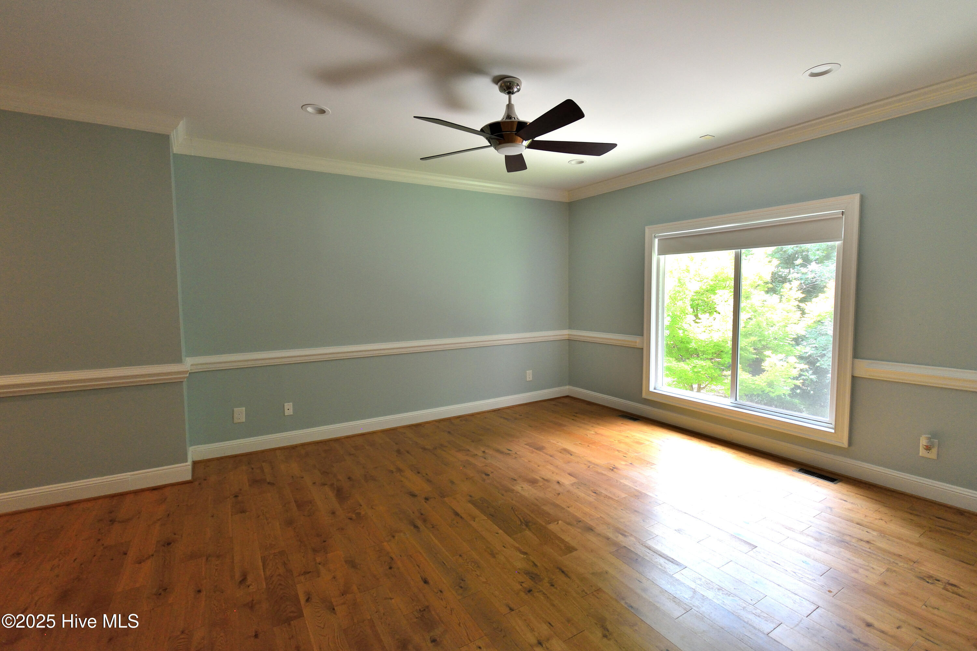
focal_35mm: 15
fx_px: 407
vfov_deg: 77.3
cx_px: 488
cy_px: 326
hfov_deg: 100.4
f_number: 4.5
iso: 450
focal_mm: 10
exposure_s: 1/60
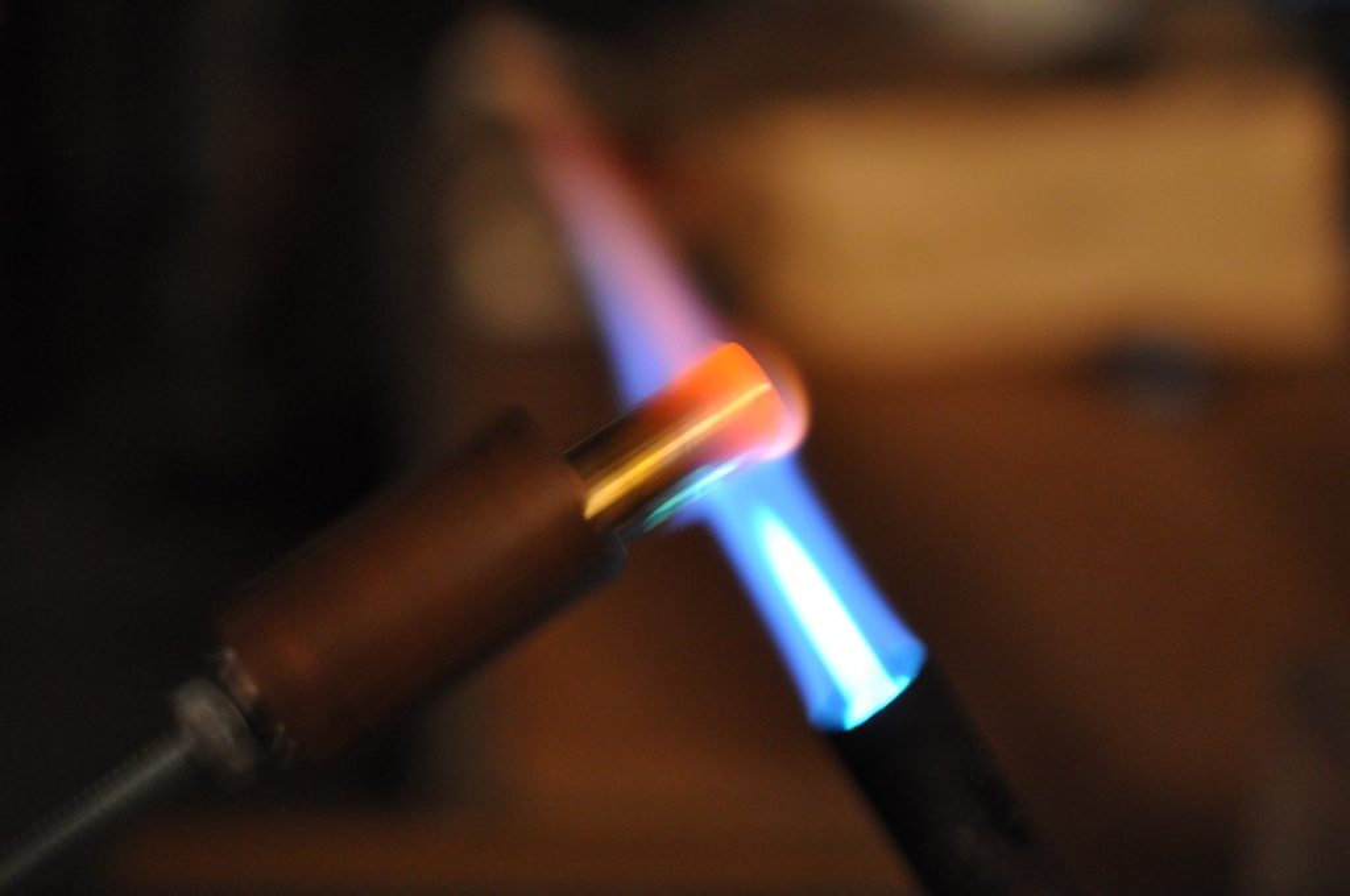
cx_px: 675
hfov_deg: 33.4
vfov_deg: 22.6
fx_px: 2247
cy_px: 448
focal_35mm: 60
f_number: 3
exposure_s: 1/6
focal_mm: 40
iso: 1600
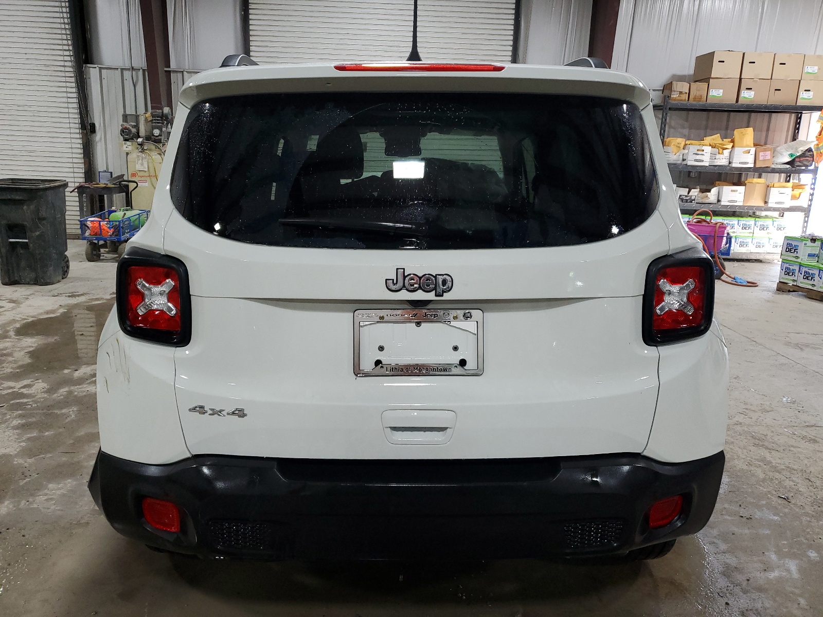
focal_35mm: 26
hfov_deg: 67.3
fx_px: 618
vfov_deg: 53.1
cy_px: 308
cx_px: 412
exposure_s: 1/60.2
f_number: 1.5
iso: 122
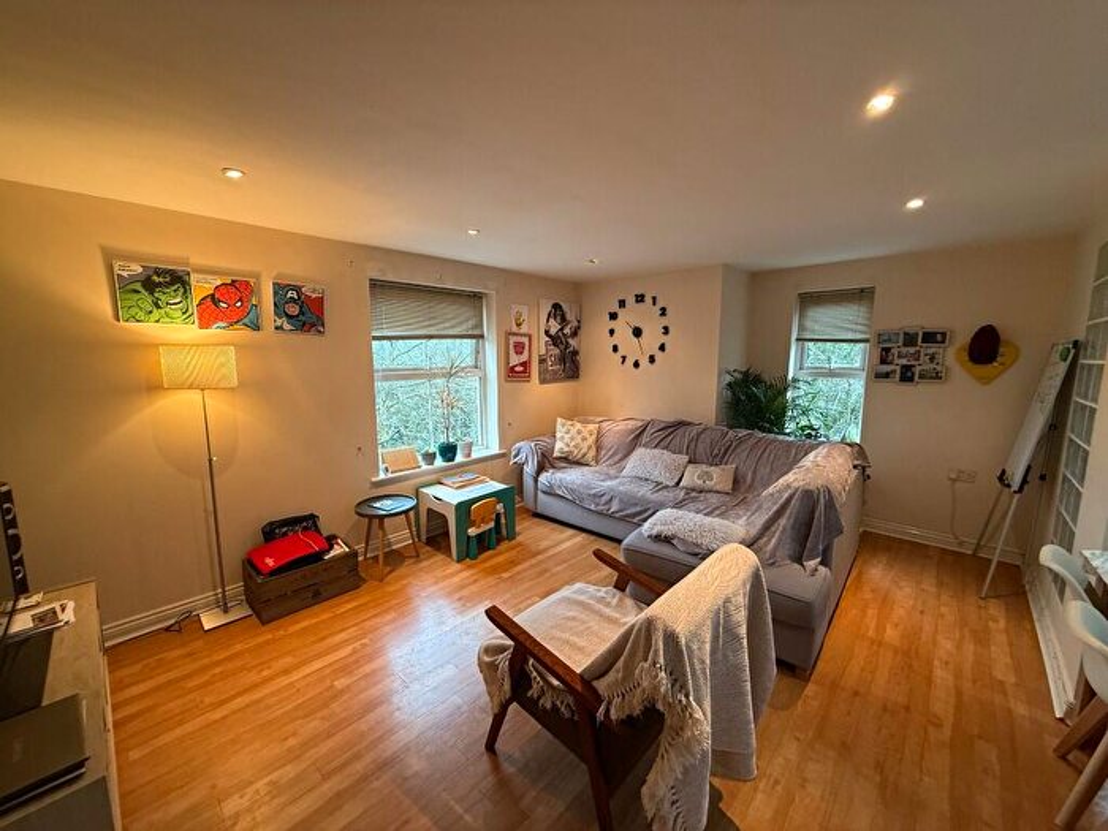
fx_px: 448
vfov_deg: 85.7
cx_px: 554
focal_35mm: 14
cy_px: 416
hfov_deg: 102.1
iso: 160
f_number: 2.2
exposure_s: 1/50
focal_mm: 2.22
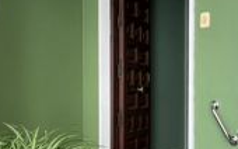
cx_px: 127
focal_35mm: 57
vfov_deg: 22.5
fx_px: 369
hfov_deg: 35.7
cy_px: 110
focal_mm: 1.57
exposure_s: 1/115
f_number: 1.8
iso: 32
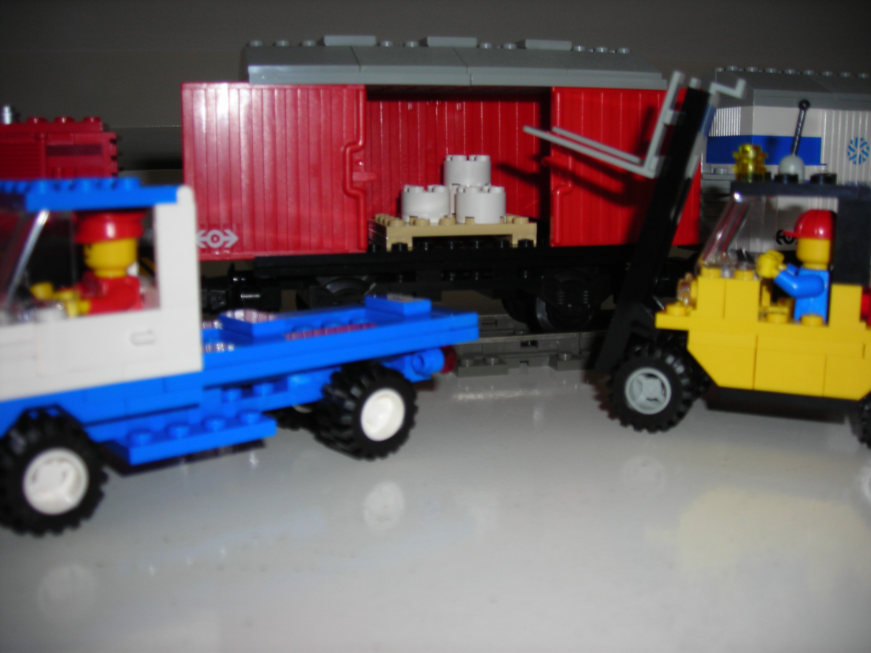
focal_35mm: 38
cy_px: 326
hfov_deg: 49.0
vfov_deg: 37.7
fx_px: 956
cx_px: 436
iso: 50
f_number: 3.2
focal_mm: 6.3
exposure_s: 1/60.1
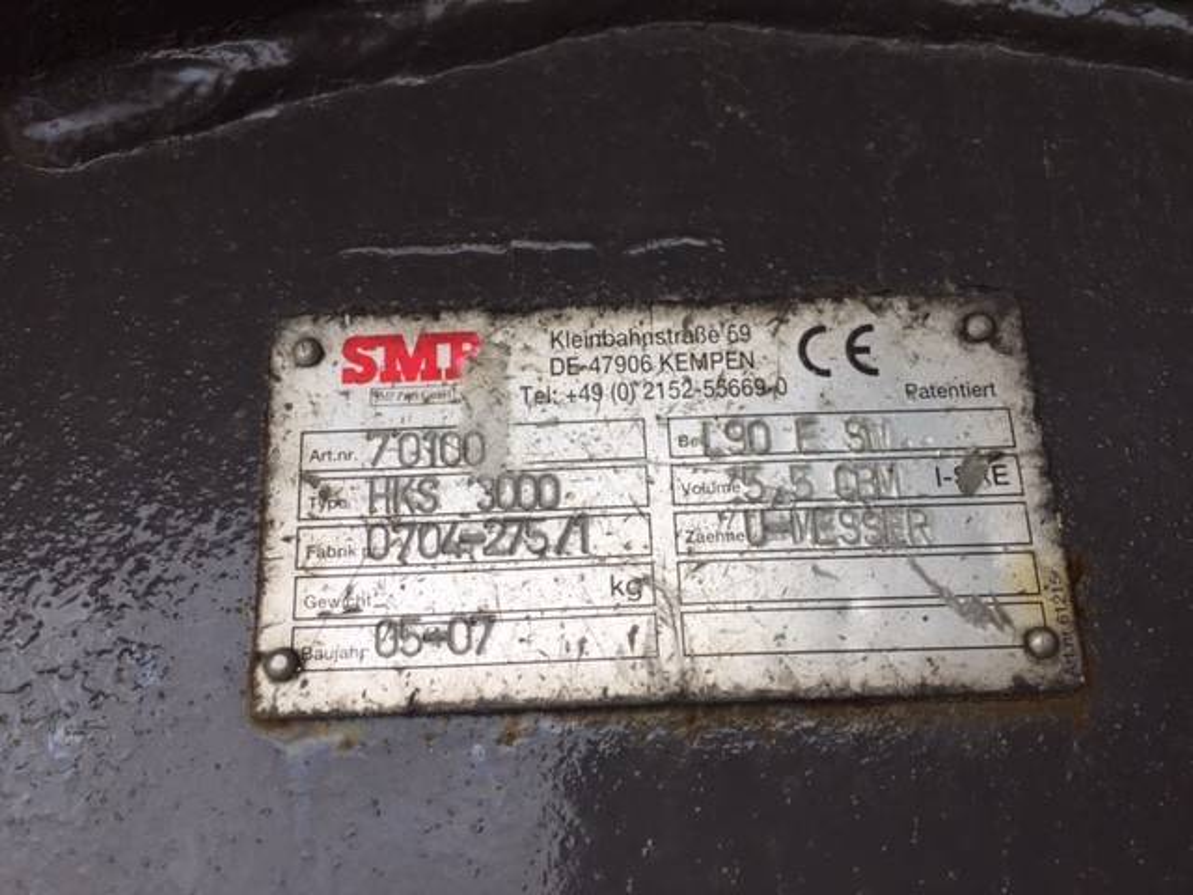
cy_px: 448
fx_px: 999
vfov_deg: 48.2
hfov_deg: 61.7
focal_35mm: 29
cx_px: 596
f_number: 2.2
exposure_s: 1/670
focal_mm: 4.15
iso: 32
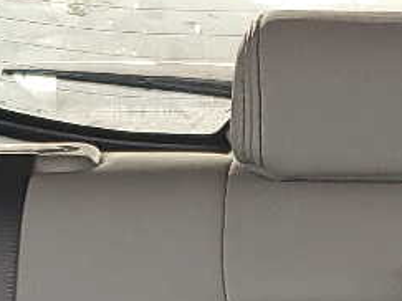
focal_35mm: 171
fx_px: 1985
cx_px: 387
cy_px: 466
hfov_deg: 11.5
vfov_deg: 8.5
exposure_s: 1/120
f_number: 1.5
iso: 92
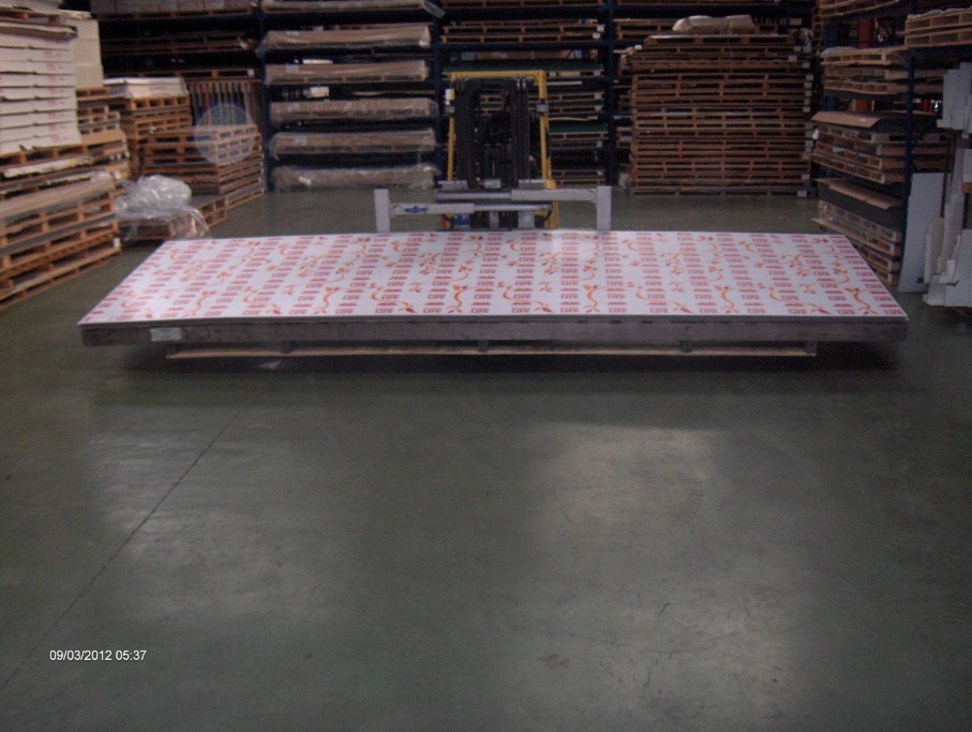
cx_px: 486
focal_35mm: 39
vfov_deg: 36.9
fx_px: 1097
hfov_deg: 47.8
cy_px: 366
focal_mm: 8
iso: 100
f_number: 2.8
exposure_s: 1/60
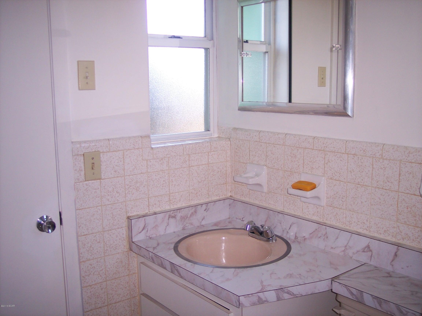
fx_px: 475
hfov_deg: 47.9
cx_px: 211
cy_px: 158
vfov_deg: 36.8
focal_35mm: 39
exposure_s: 1/60
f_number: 2.8
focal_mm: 8
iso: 100
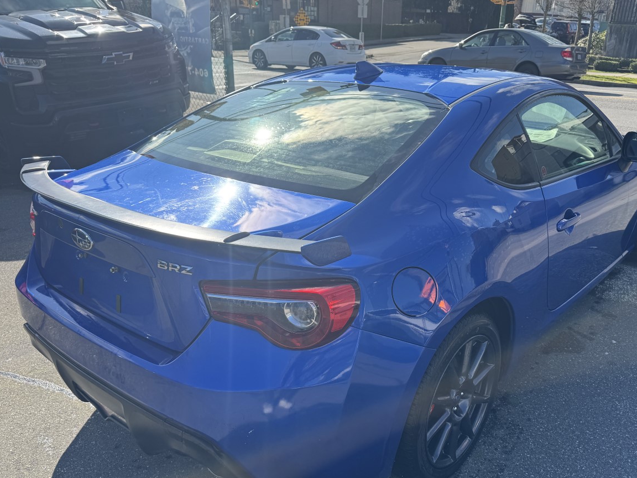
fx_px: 552
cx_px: 374
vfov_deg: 46.4
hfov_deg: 59.6
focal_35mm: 30
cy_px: 297
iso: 80
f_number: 1.78
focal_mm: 6.76
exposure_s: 1/2041
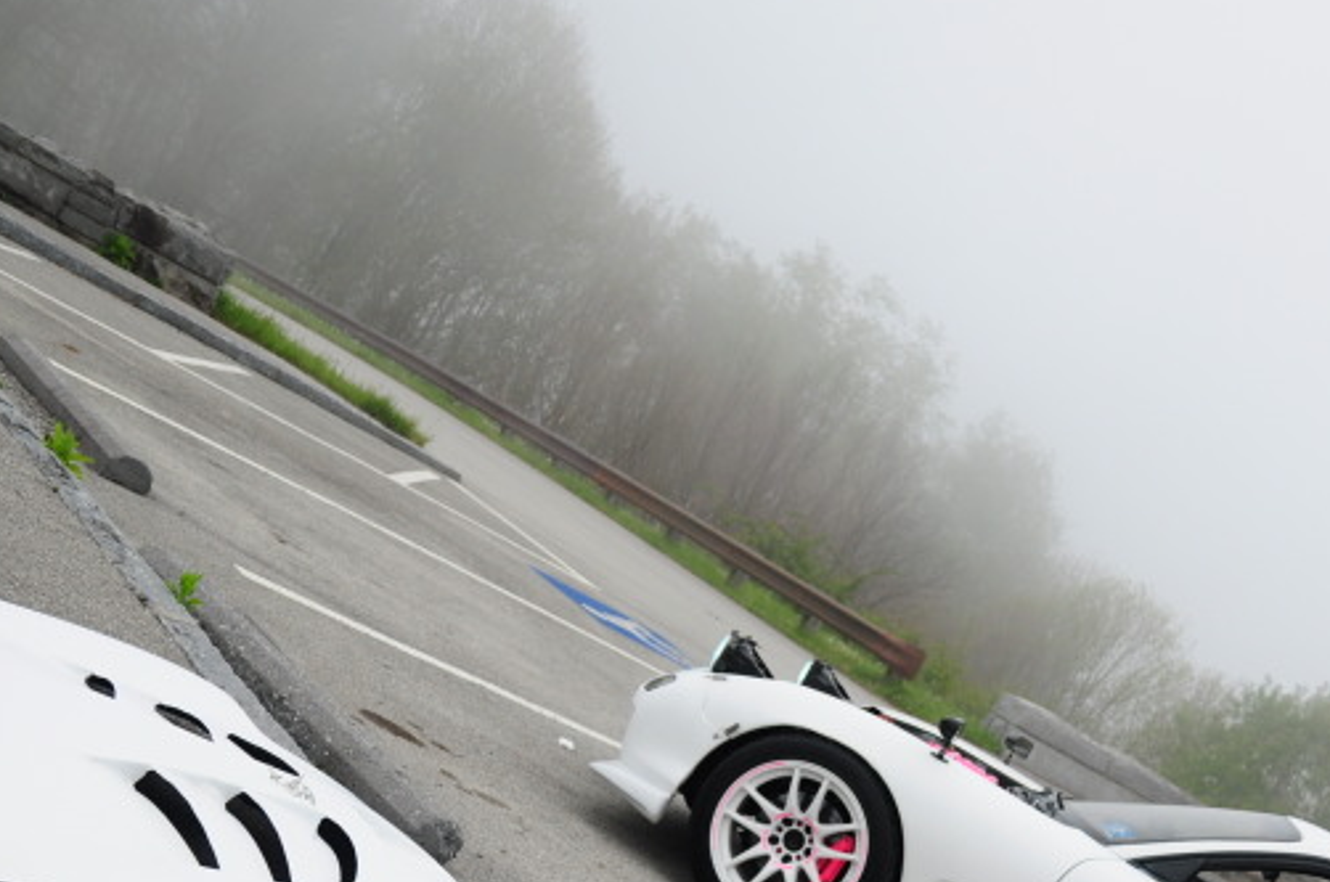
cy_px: 797
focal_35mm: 52
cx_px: 861
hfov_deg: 37.9
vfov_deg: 25.1
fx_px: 1919
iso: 200
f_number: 3.5
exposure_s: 1/160
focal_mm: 17
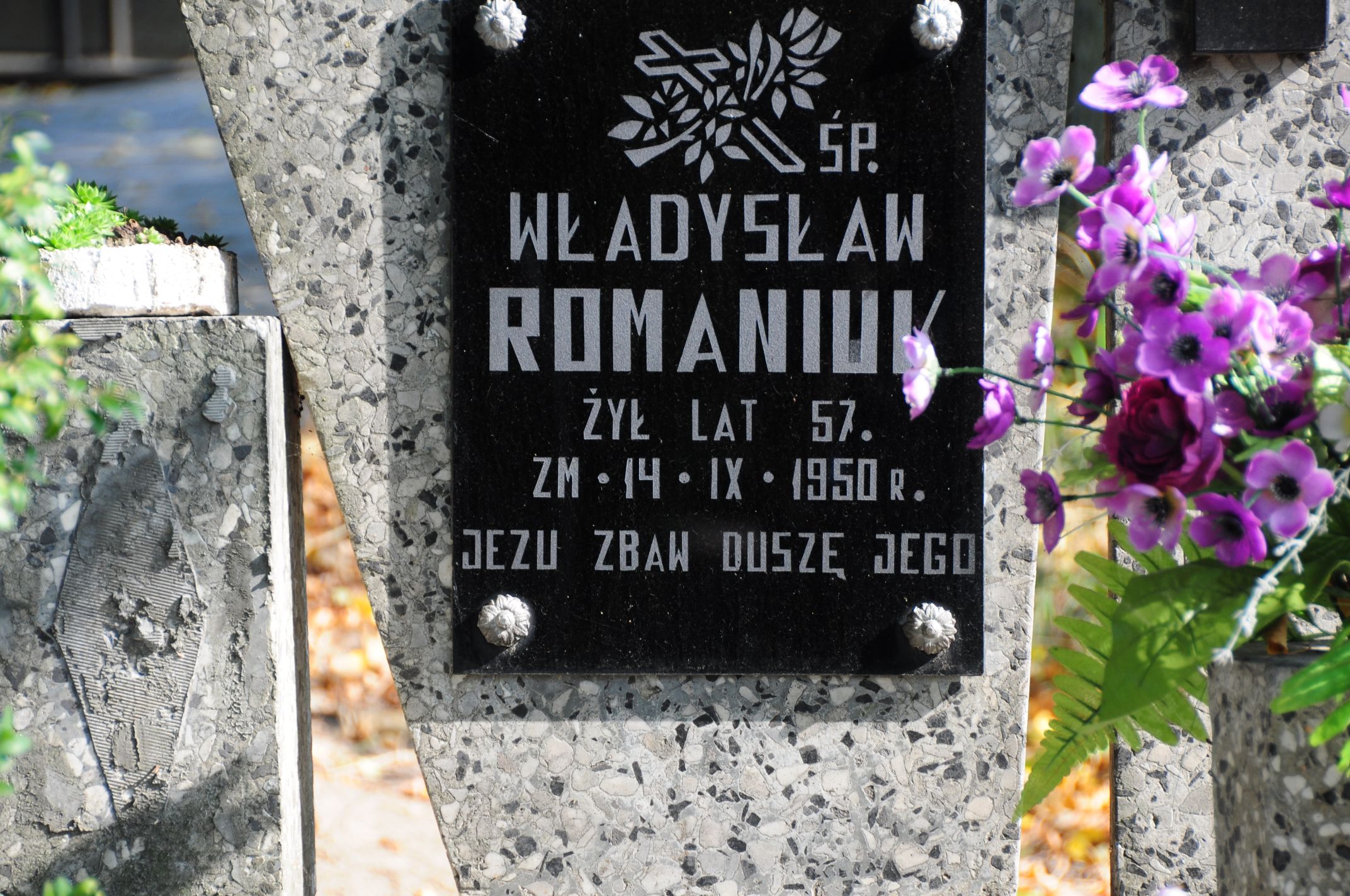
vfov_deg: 7.0
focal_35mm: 195
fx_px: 7304
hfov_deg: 10.6
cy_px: 448
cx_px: 675
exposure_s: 1/160
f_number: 7.1
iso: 250
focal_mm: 130
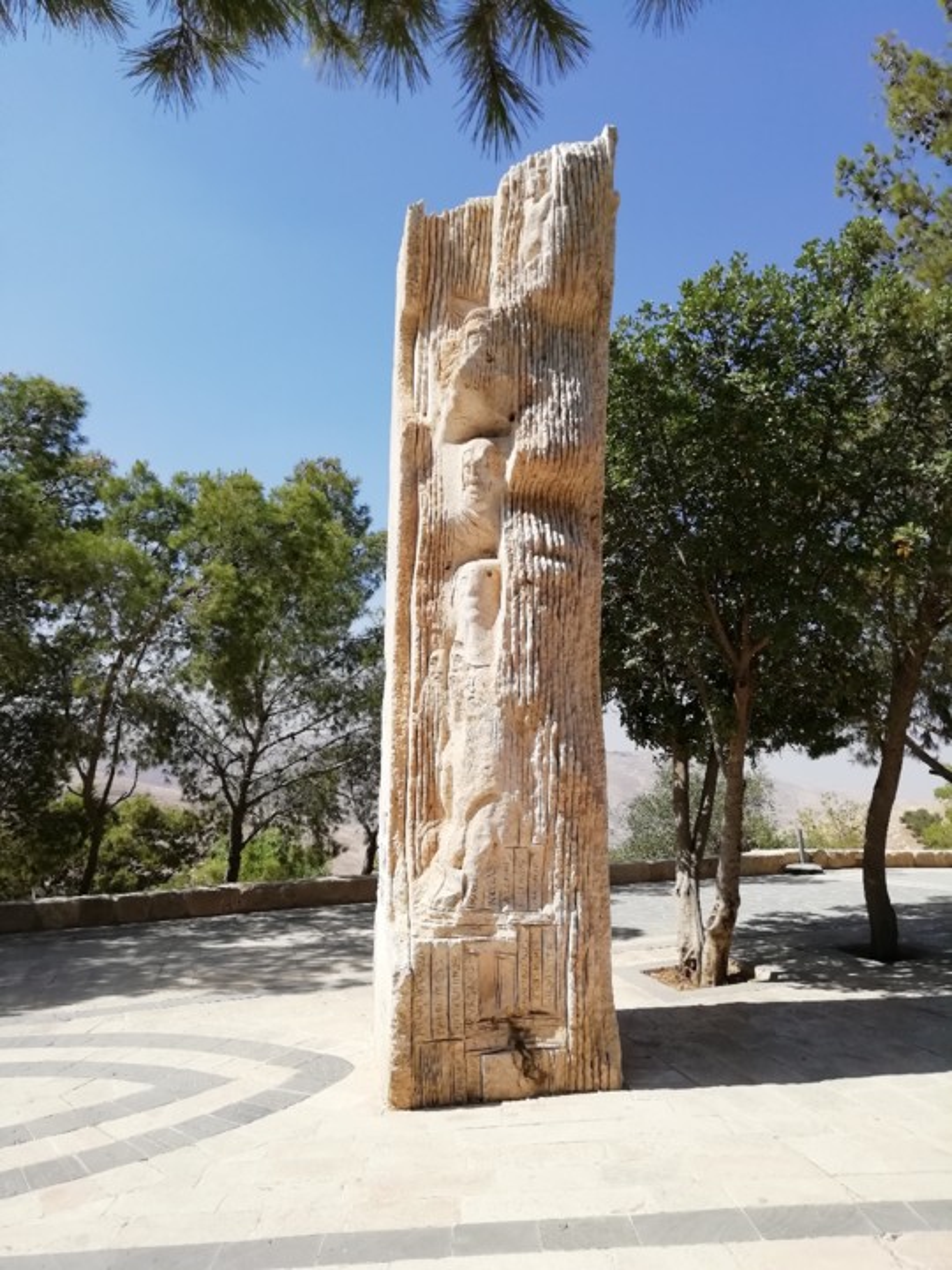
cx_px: 476
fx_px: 953
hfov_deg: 53.1
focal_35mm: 26
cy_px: 635
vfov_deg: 67.3
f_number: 2.2
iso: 50
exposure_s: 1/1267
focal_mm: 3.21
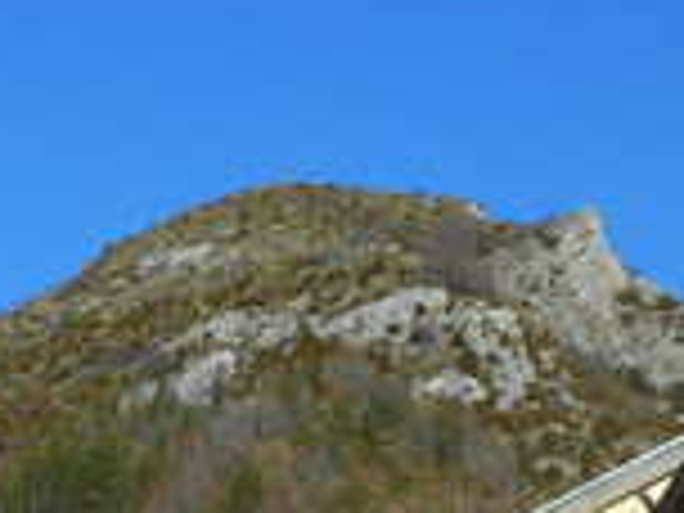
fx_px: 3043
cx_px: -81
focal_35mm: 154
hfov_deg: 12.6
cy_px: 774
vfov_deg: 9.4
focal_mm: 6.9
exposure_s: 1/640
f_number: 4.5
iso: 80
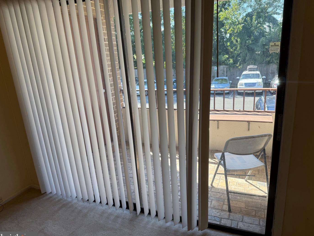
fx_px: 227
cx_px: 161
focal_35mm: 25
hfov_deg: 69.4
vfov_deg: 54.9
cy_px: 122
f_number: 1.78
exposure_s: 1/607
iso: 100
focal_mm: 6.76
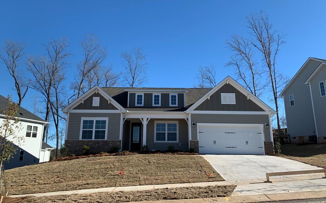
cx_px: 165
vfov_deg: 44.5
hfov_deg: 66.5
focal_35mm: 28
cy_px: 93
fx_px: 249
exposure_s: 1/1634
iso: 25
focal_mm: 4.25
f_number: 1.8
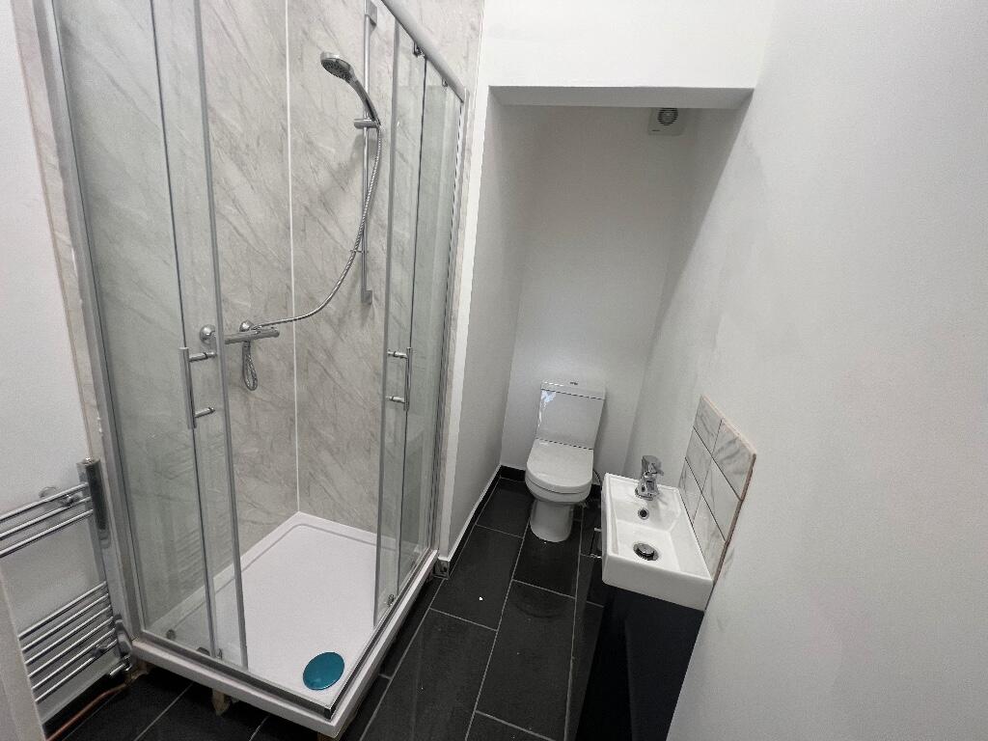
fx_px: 371
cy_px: 370
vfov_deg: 89.9
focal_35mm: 13
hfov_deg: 106.2
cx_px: 494
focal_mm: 1.57
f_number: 1.8
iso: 125
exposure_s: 1/100
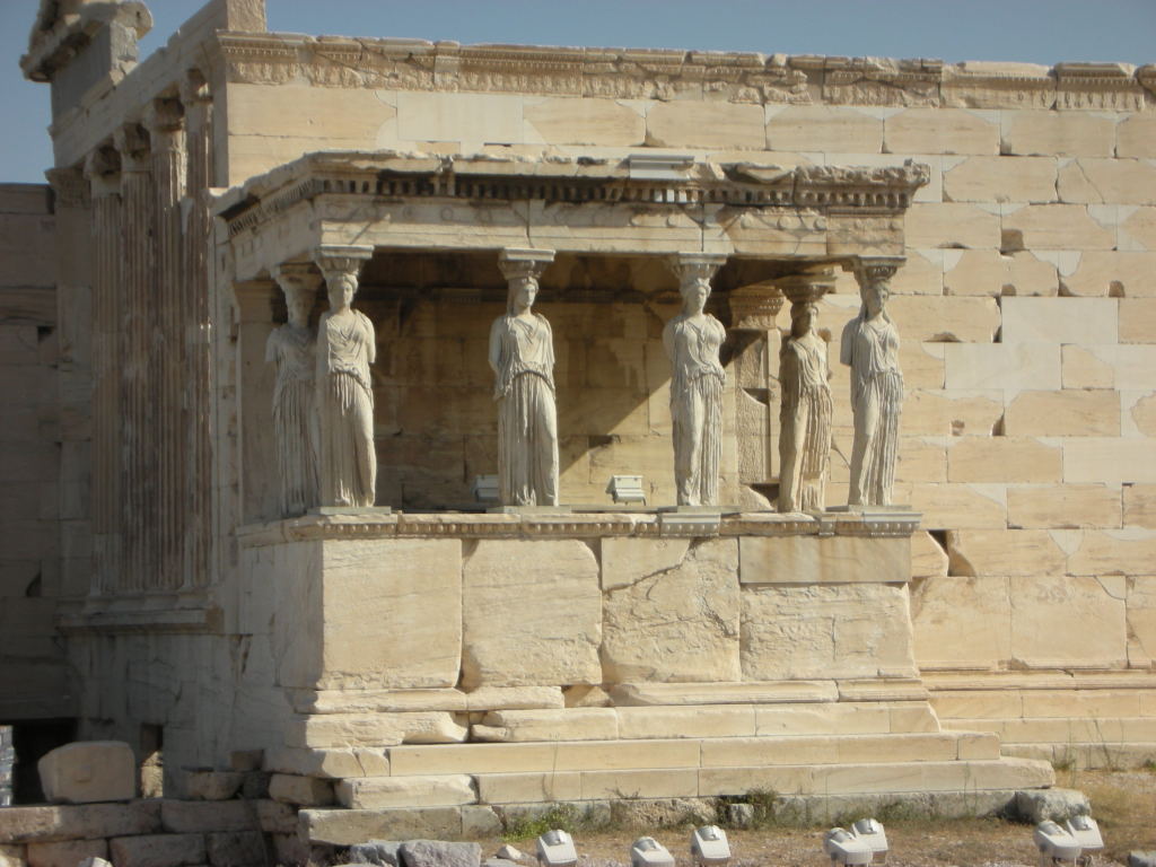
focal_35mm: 105
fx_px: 3506
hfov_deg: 18.7
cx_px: 578
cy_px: 434
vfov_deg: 14.1
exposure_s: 1/347
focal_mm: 17.4
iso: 50
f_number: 5.4
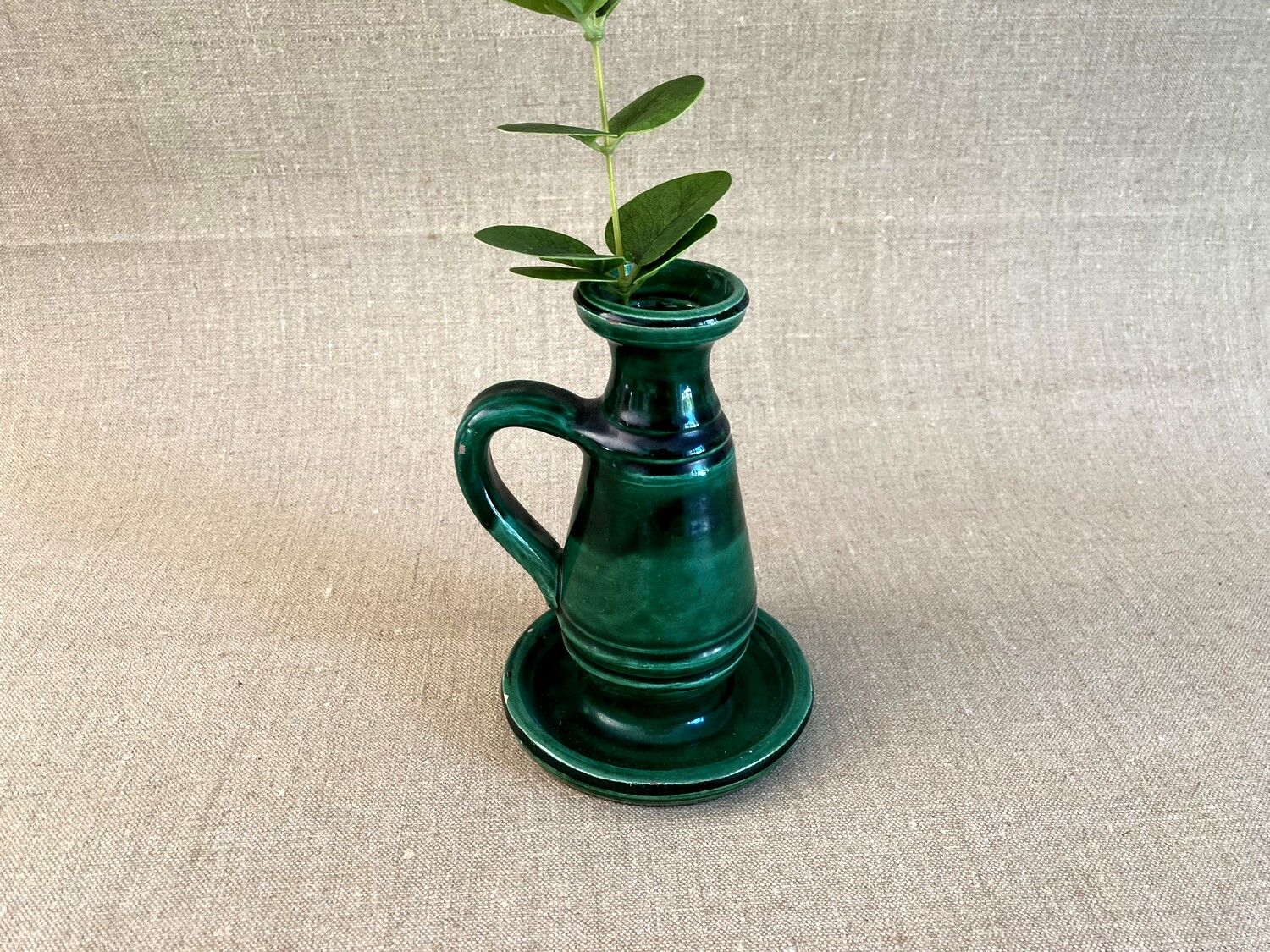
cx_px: 635
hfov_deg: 63.4
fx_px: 1027
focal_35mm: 28
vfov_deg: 49.7
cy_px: 476
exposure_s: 1/60
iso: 100
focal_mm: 3.99
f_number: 1.8
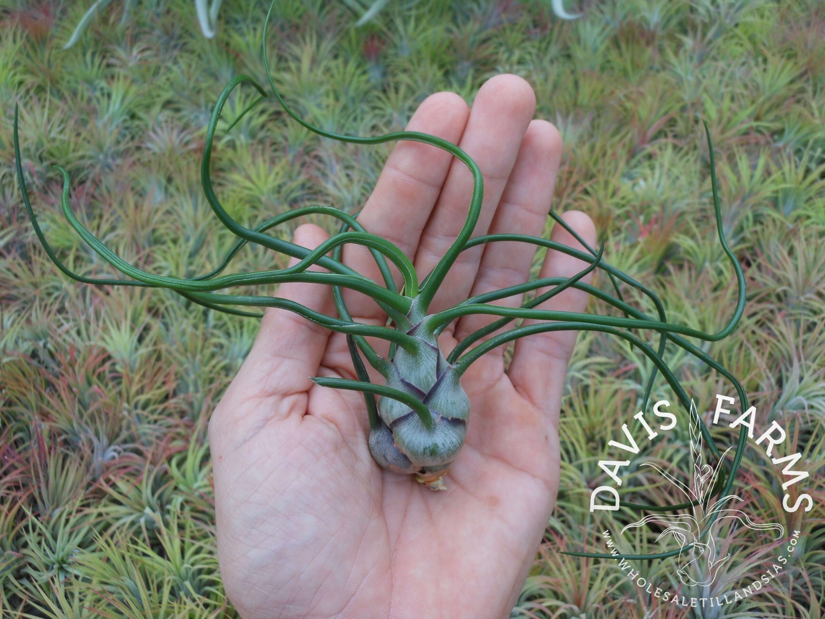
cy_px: 310
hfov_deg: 55.4
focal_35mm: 33
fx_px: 786
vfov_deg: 42.9
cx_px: 412
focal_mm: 5.9
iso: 80
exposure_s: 1/80
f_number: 4
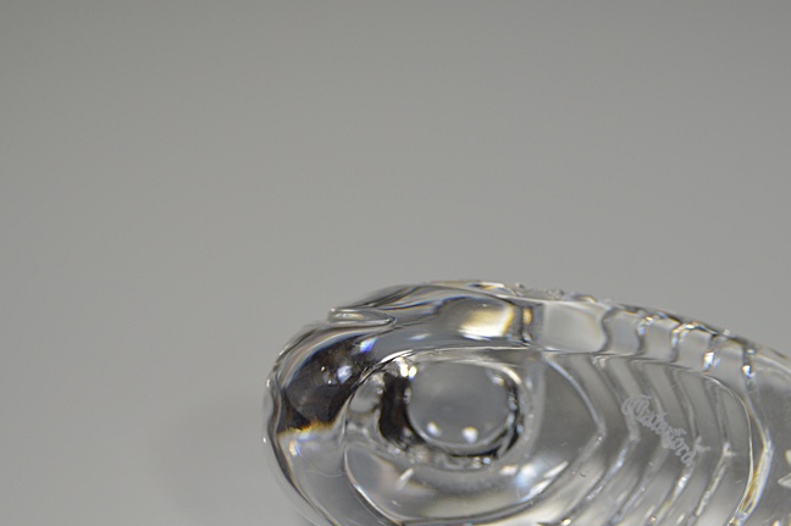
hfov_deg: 23.0
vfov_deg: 15.5
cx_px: 521
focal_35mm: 88
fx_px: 1932
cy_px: 355
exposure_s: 1/125
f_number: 5.6
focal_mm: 38
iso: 160
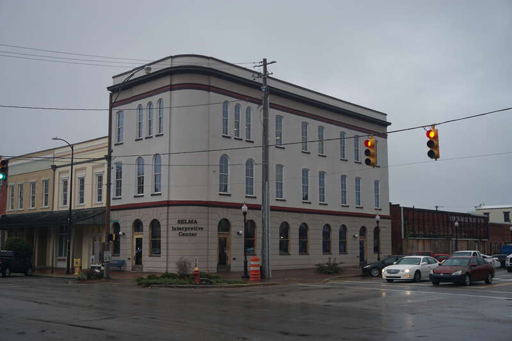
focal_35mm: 40
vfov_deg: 33.0
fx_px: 576
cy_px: 170
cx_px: 256
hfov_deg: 47.9
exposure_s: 1/160
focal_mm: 27
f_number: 4.5
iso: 250
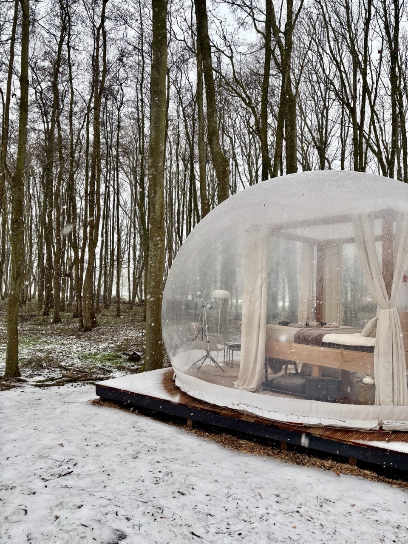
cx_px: 204
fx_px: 409
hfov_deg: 53.1
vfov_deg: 67.3
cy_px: 272
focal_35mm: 26
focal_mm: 5.96
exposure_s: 1/121
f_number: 1.6
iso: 50
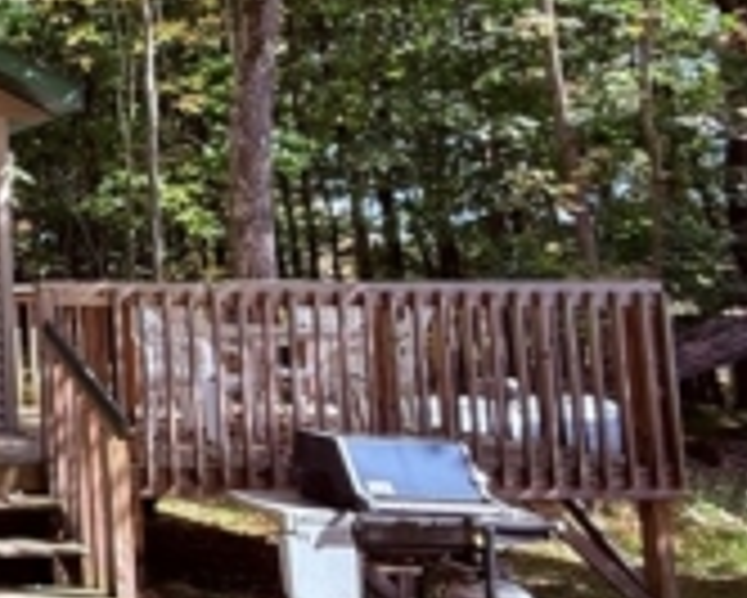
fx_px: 1062
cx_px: -387
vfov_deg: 31.1
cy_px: 171
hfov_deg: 26.9
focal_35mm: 48
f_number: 2.2
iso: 64
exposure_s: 1/144
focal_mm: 2.22
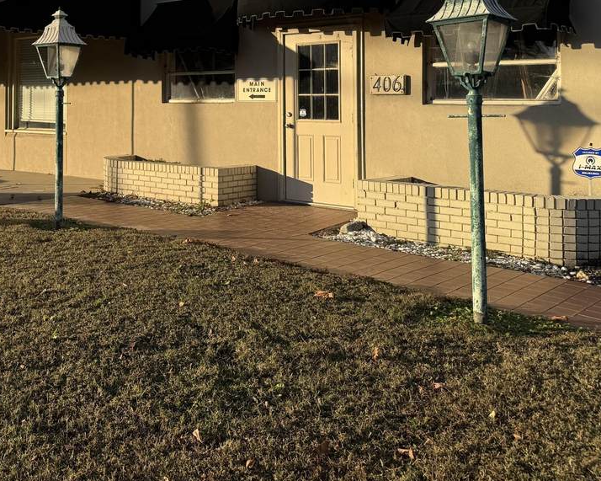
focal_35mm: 42
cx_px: 137
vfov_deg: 34.3
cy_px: 80
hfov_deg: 42.2
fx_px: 747
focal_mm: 6.76
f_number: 1.78
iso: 80
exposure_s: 1/3597
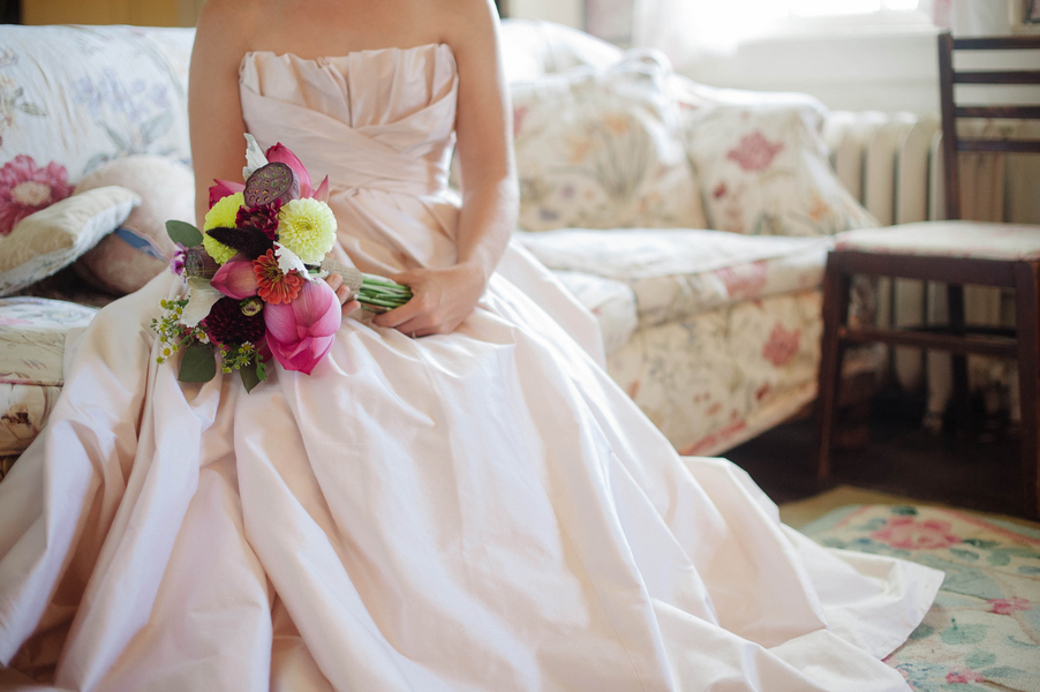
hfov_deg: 39.6
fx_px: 1443
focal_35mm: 50
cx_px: 520
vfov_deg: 27.0
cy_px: 346
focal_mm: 50
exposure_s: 1/100
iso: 1600
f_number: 2
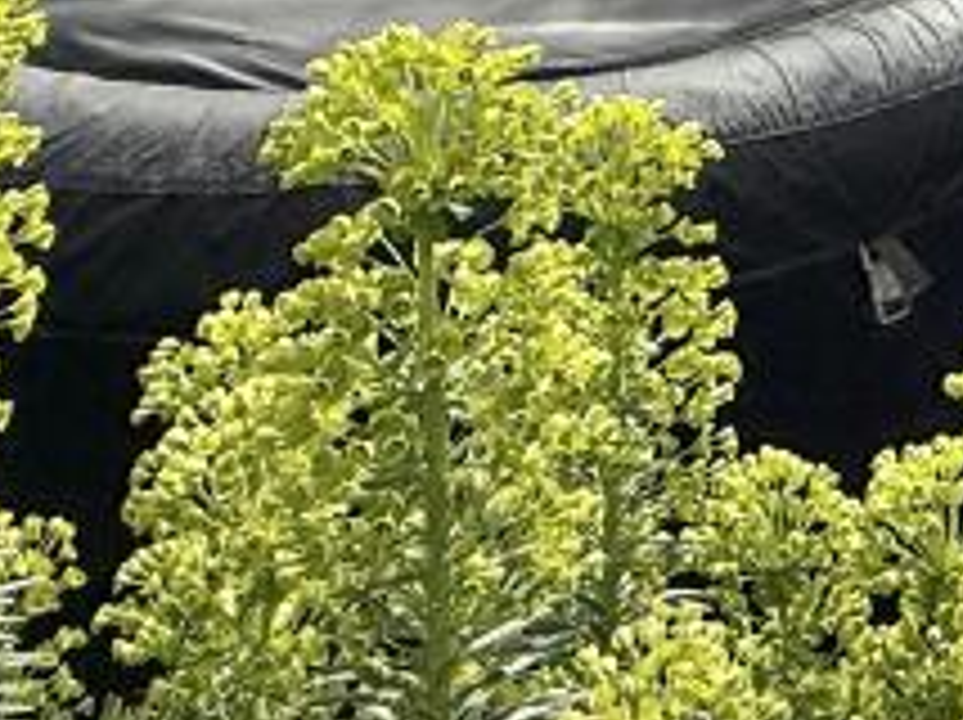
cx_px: 1170
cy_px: -558
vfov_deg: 17.8
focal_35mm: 67
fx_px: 1862
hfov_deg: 25.8
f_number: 2.2
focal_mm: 2.22
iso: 50
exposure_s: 1/6173
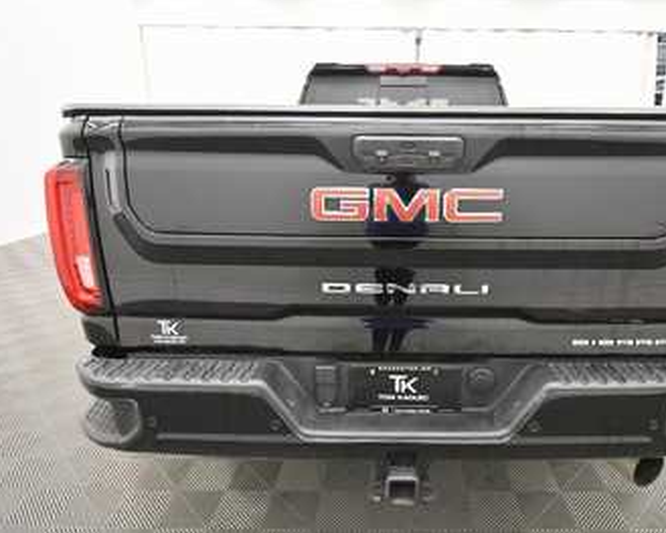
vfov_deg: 58.7
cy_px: 264
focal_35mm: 24
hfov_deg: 69.6
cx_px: 397
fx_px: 473
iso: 2200
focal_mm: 14
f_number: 5
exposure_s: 1/125
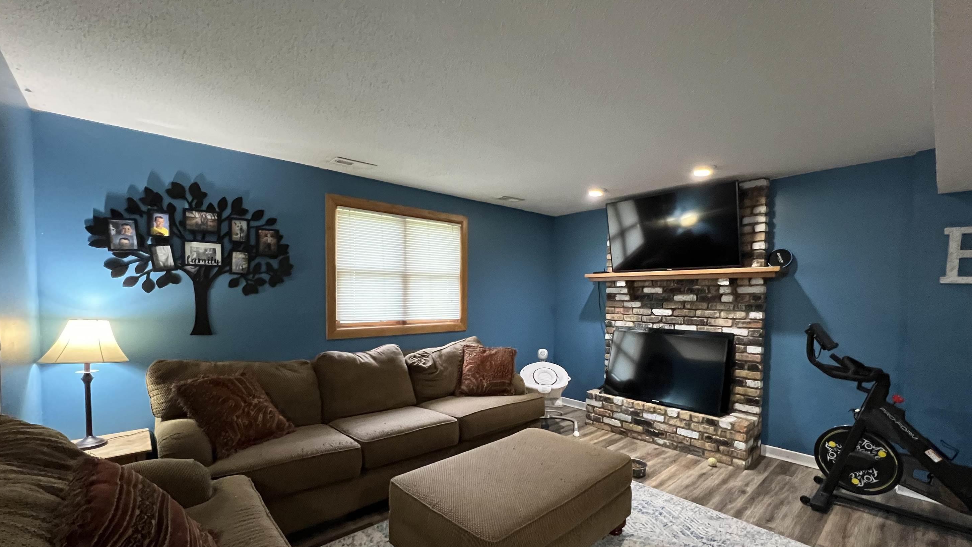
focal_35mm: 15
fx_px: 387
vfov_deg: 70.2
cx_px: 506
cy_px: 309
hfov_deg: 102.9
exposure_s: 1/60
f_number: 1.8
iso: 800
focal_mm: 1.57
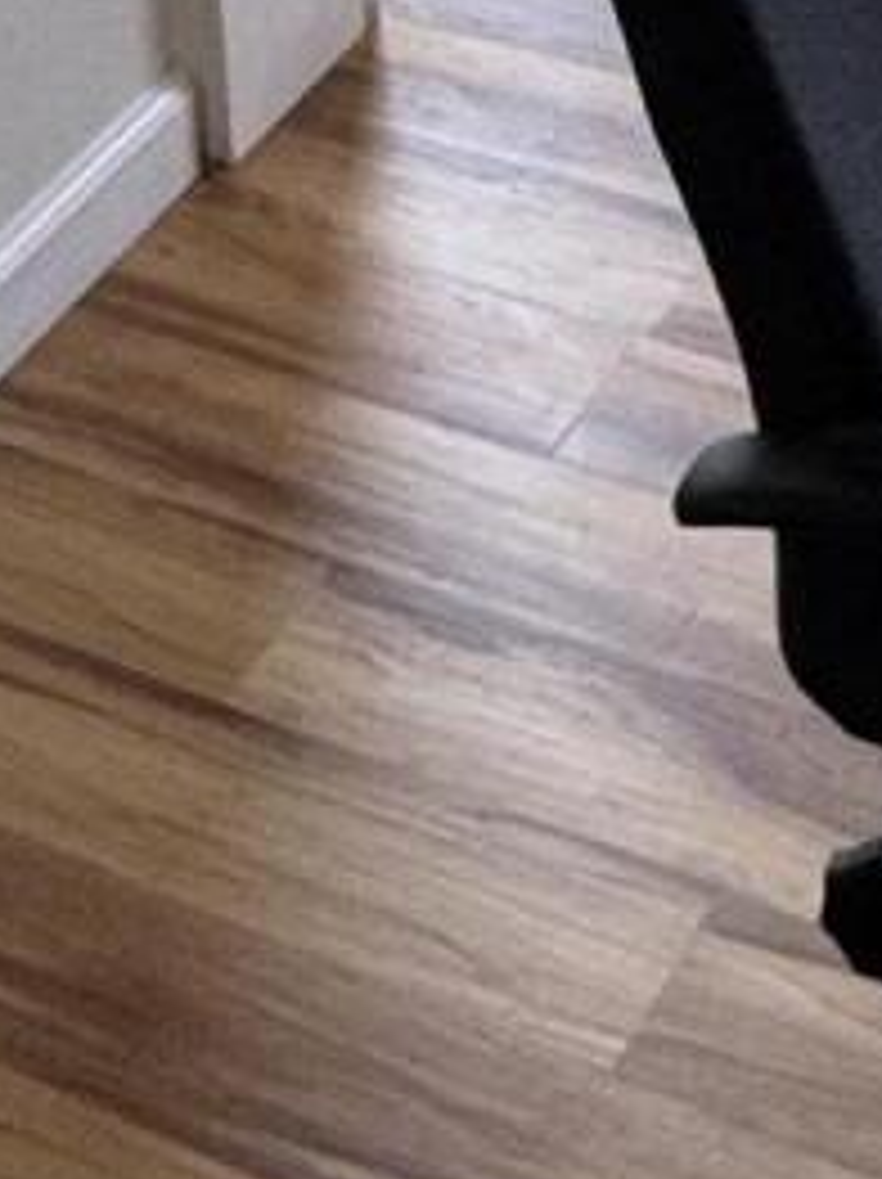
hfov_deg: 13.8
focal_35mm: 107
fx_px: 3641
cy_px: -1102
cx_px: 616
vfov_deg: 15.2
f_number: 2.2
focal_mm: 2.22
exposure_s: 1/99
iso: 100
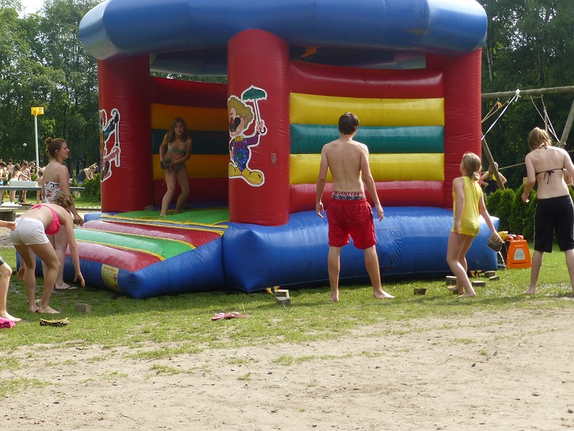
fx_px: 1144
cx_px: 282
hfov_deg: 28.2
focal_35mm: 69
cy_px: 158
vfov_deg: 21.3
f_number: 4.4
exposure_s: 1/320
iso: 100
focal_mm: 9
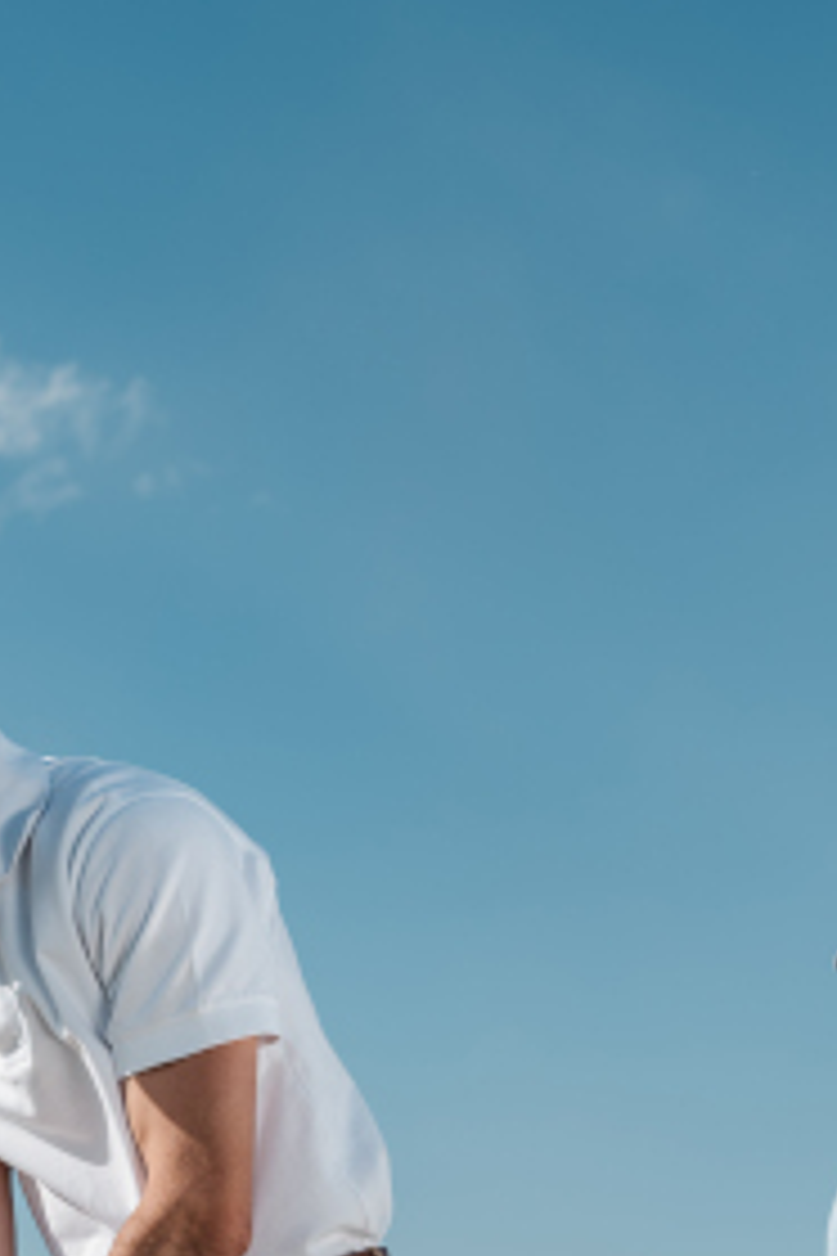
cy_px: 1618
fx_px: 2999
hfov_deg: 15.8
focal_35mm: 86
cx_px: 256
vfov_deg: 21.5
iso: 100
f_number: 4.5
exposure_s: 1/1000
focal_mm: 32
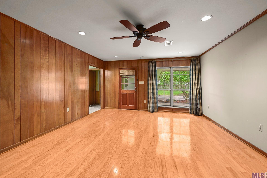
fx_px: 111
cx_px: 130
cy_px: 86
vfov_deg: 77.2
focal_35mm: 15
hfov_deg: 100.4
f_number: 10
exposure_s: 1.6
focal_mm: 14
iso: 200
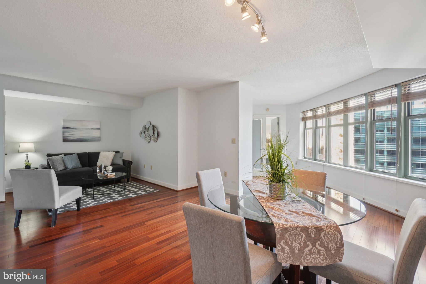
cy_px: 142
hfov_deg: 100.4
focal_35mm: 15
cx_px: 213
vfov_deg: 77.3
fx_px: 177
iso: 100
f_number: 7.1
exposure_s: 1/3.33
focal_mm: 10
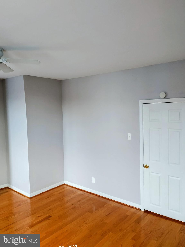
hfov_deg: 54.9
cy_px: 124
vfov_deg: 69.4
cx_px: 92
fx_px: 178
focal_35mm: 25
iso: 170
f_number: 1.7
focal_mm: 4.71
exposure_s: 1/40
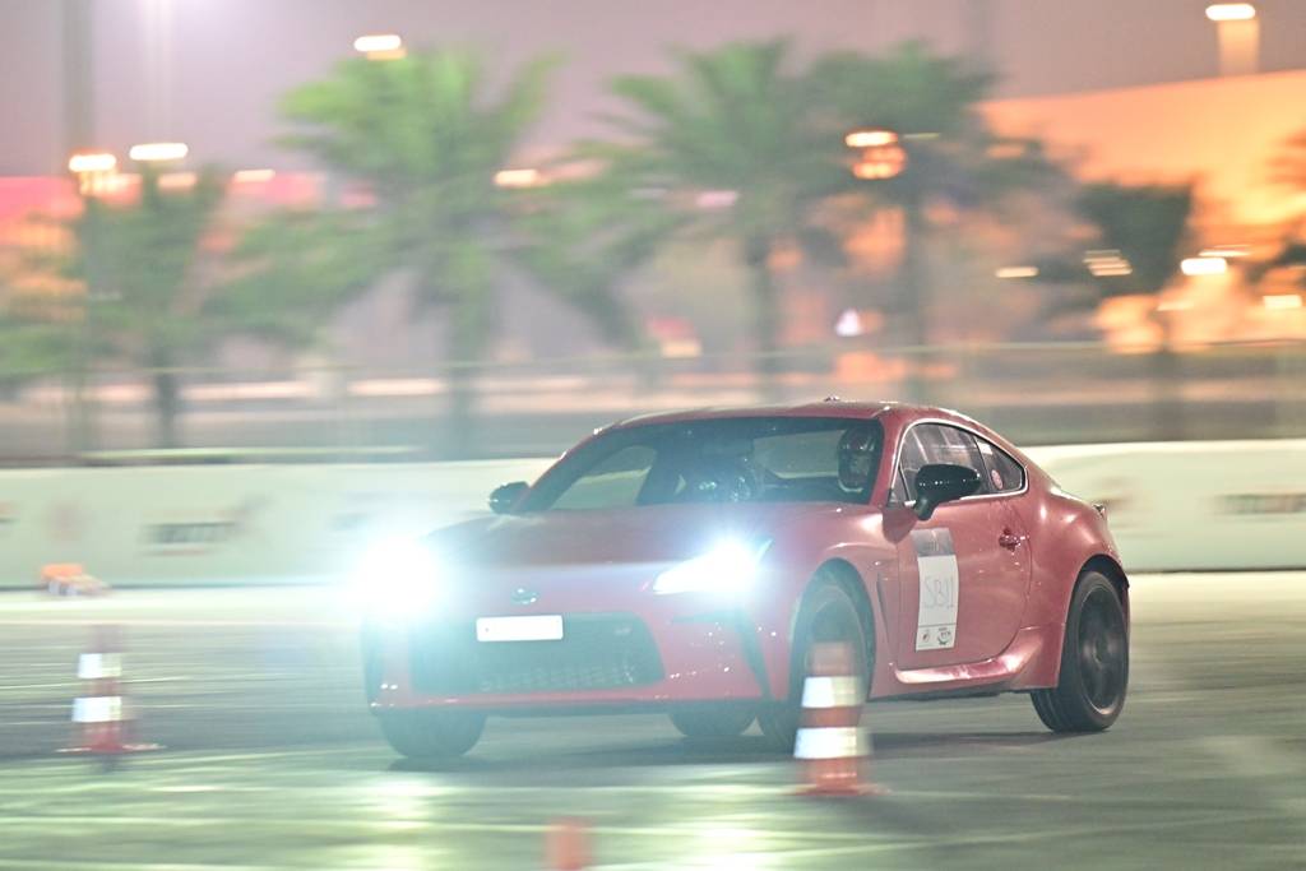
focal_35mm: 300
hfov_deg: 6.9
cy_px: 436
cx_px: 653
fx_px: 10884
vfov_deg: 4.6
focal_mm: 200
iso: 4000
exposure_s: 1/40
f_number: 3.2
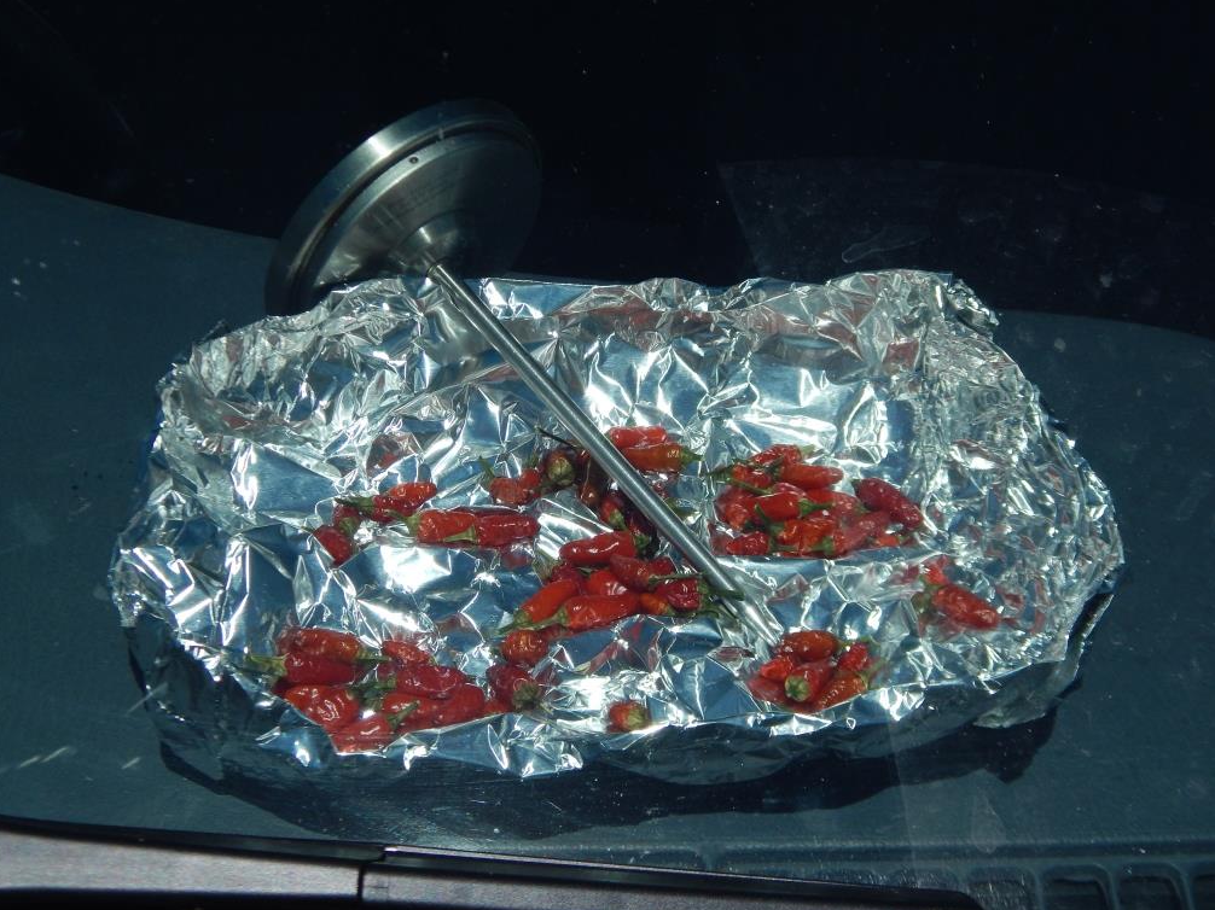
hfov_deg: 34.4
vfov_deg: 26.1
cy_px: 459
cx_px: 610
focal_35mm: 56
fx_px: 1965
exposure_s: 1/800
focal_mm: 9.7
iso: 125
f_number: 7.6
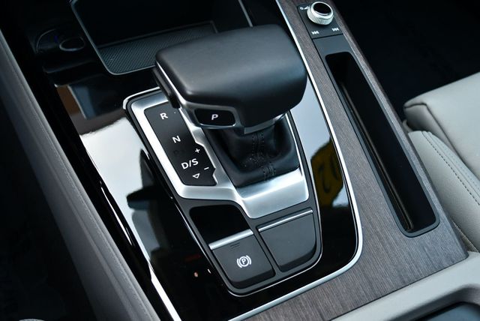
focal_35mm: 48
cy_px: 160
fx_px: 641
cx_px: 240
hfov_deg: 41.1
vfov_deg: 28.1
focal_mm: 24
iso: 800
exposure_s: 1/125
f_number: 4
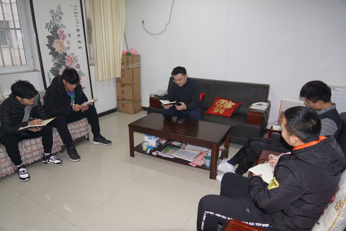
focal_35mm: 24
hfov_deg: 73.7
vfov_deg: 53.1
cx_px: 173
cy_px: 116
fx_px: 231
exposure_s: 1/60
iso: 250
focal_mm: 16
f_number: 2.8
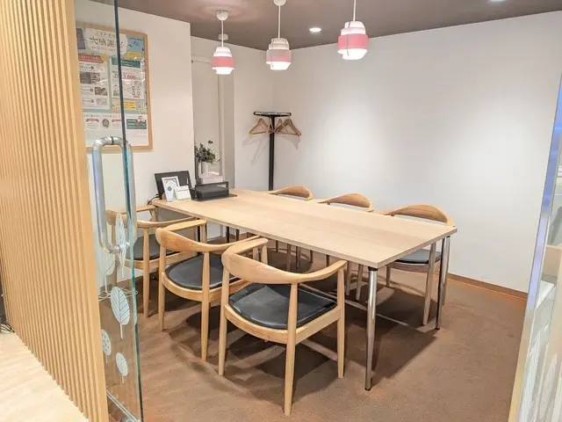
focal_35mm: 24
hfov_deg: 71.6
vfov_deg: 56.8
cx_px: 281
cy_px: 211
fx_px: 390
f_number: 1.7
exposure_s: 1/100
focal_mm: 4.53
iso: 226
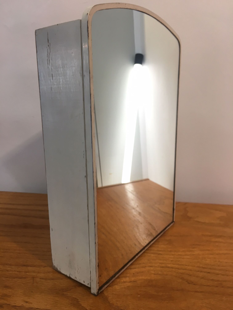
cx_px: 116
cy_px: 155
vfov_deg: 61.7
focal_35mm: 29
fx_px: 260
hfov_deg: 48.2
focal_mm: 4.15
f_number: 2.2
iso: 64
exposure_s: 1/33
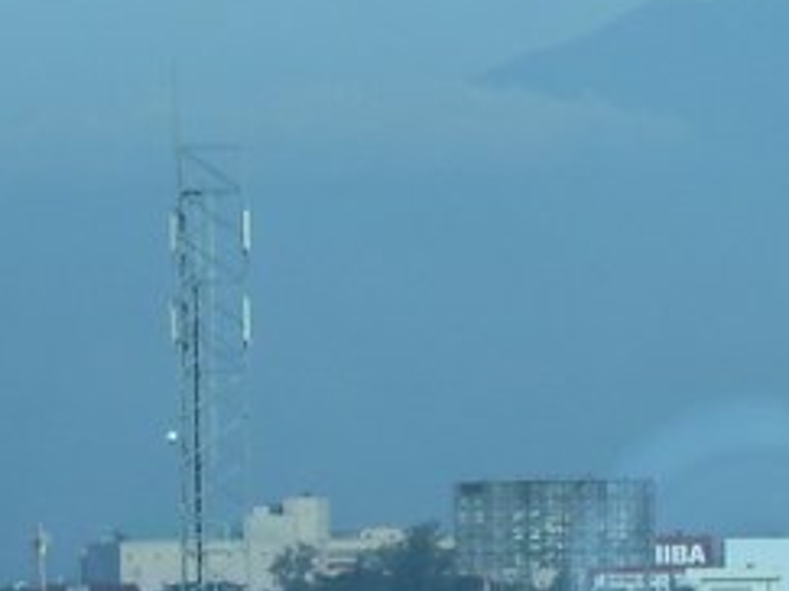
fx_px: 10867
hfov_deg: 4.2
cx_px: 747
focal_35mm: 477
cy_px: 55
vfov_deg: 3.1
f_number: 5.2
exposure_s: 1/320
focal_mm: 18.6
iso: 100
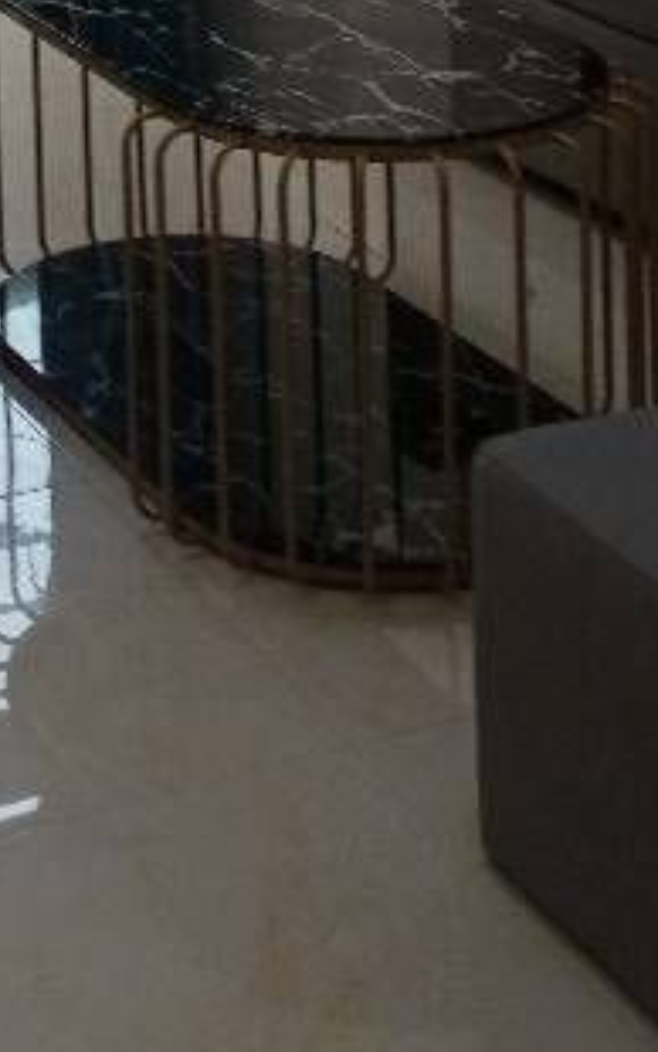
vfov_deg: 18.7
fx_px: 2809
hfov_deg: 13.3
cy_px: -523
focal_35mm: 98
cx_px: 92
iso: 120
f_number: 1.8
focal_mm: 4.05
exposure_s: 1/100
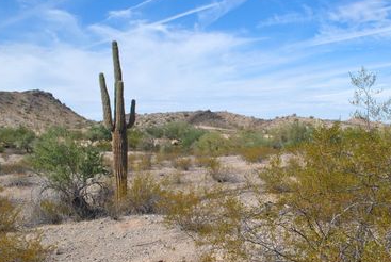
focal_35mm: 45
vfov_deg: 29.9
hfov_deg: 43.0
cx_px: 256
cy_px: 164
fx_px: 490
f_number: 10
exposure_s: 1/250
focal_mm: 22
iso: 160
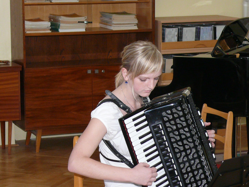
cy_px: 94
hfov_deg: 15.6
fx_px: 906
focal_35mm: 126
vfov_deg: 11.8
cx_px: 124
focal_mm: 15
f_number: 3.2
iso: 200
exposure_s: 1/50
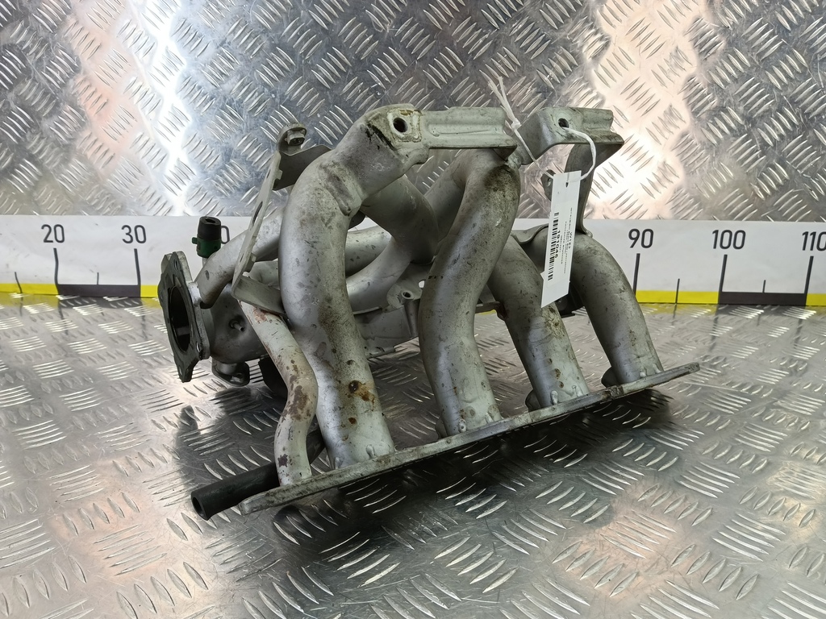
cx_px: 413
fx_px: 549
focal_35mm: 23
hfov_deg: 73.9
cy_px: 310
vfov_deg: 58.9
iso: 126
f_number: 1.6
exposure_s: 1/50
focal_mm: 4.11
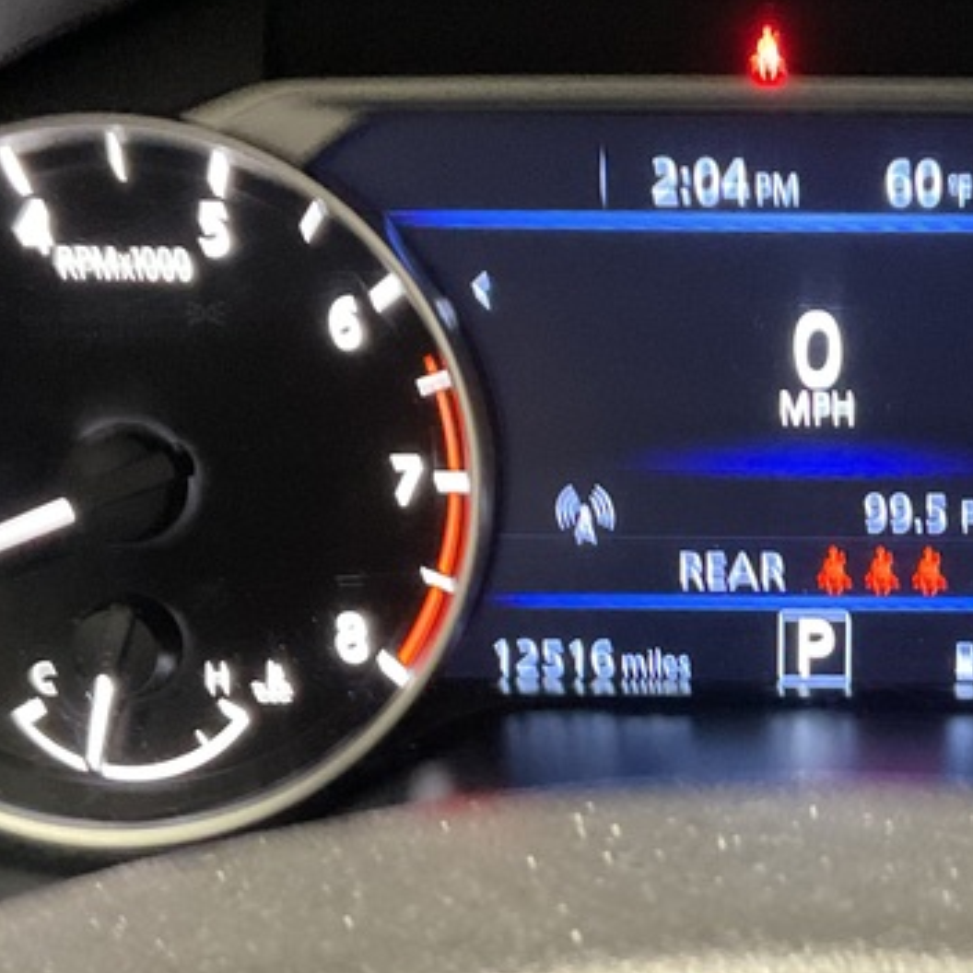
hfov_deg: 24.2
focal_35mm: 70
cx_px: 791
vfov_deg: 24.6
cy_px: 536
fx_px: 2226
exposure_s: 1/30
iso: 400
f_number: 1.8
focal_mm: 3
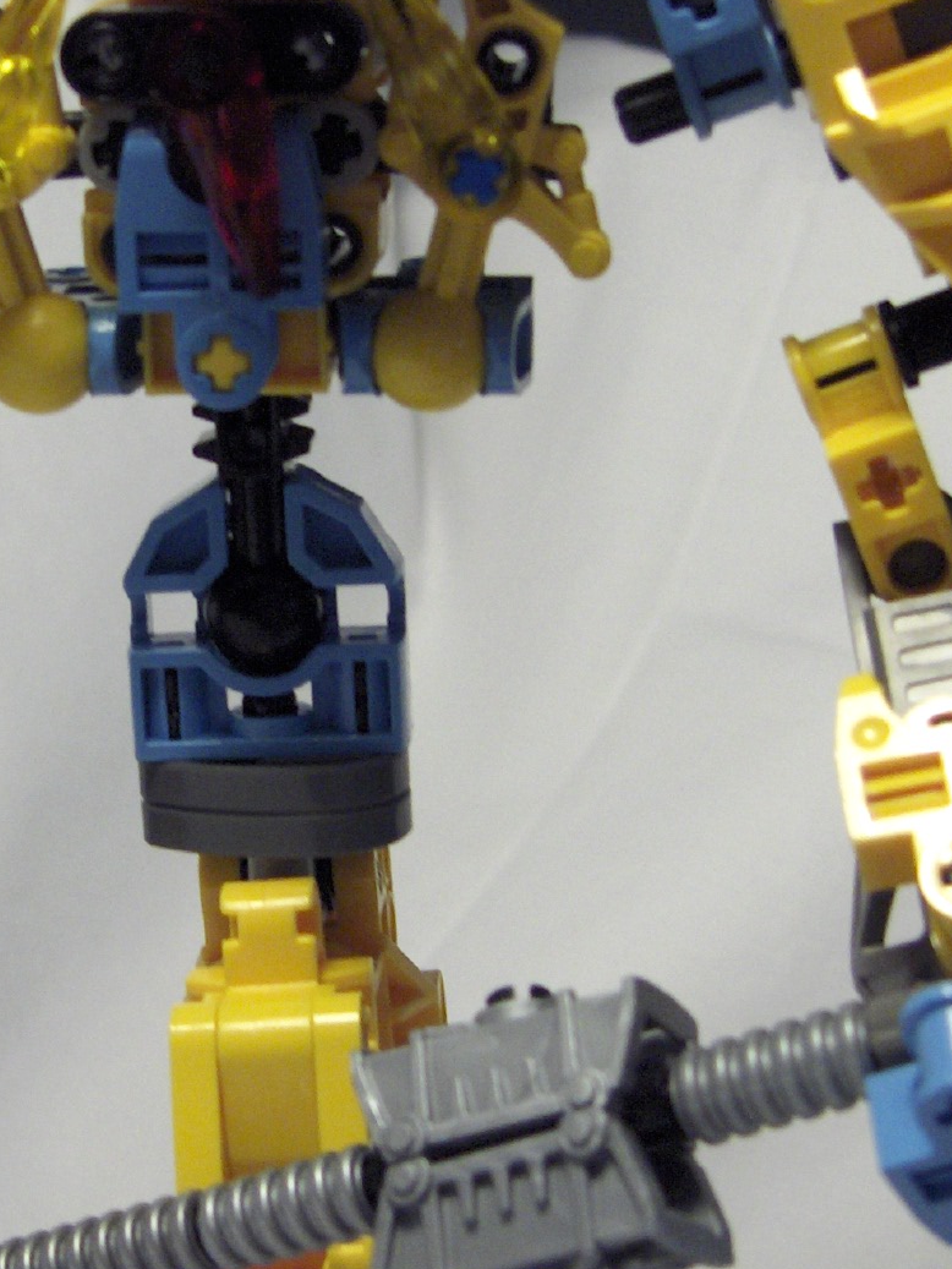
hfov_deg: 19.0
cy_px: 579
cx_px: 245
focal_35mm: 77
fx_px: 2823
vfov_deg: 25.3
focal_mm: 8
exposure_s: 1/97.1
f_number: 2.8
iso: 200
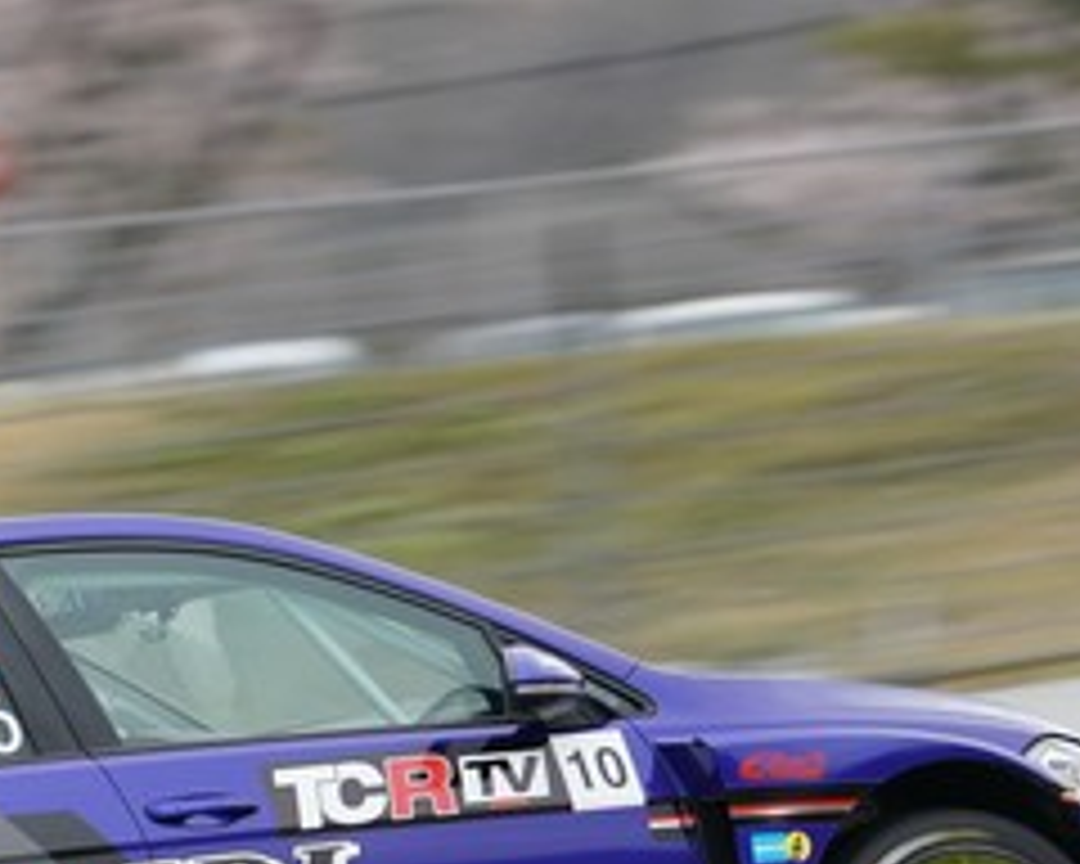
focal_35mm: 799
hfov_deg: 2.4
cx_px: -22
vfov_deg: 1.9
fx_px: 25539
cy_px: 428
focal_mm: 284
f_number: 8
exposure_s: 1/200
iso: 400
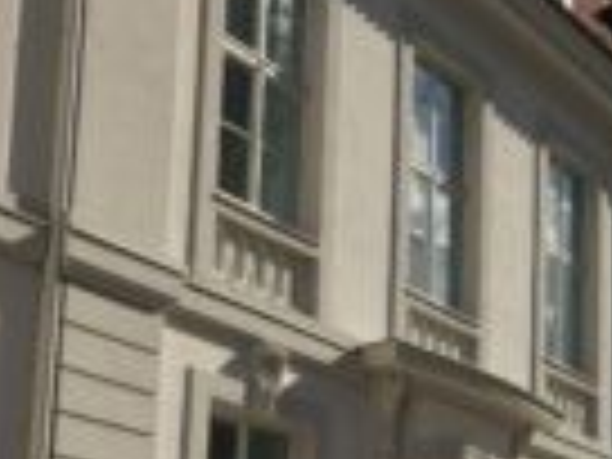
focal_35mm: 85
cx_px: 788
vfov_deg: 16.8
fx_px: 1503
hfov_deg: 21.0
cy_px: 508
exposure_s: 1/3049
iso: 32
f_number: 2.2
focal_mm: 4.15
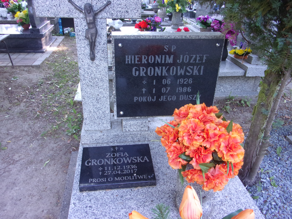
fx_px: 236
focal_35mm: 28
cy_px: 110
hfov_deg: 63.4
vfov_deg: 49.7
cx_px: 146
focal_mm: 5.1
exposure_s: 1/34
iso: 159
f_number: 3.9
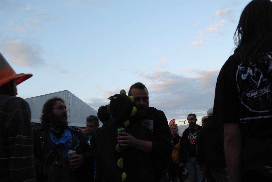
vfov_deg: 37.0
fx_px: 272
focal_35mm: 36
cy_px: 91
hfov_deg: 53.1
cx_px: 136
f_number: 6.3
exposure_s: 1/60
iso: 200
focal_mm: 24
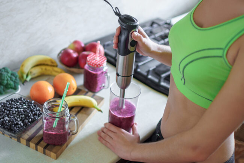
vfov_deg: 29.8
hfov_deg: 43.6
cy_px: 82
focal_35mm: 45
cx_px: 122
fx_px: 305
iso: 100
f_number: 1.4
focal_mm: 30
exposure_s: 1/60
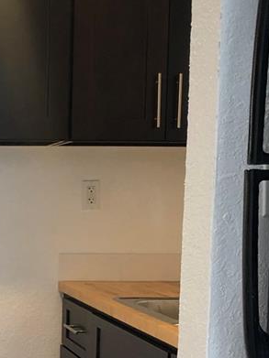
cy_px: 299
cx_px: -72
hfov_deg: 16.3
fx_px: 892
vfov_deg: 22.4
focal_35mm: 86
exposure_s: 1/30
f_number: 1.8
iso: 40
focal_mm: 4
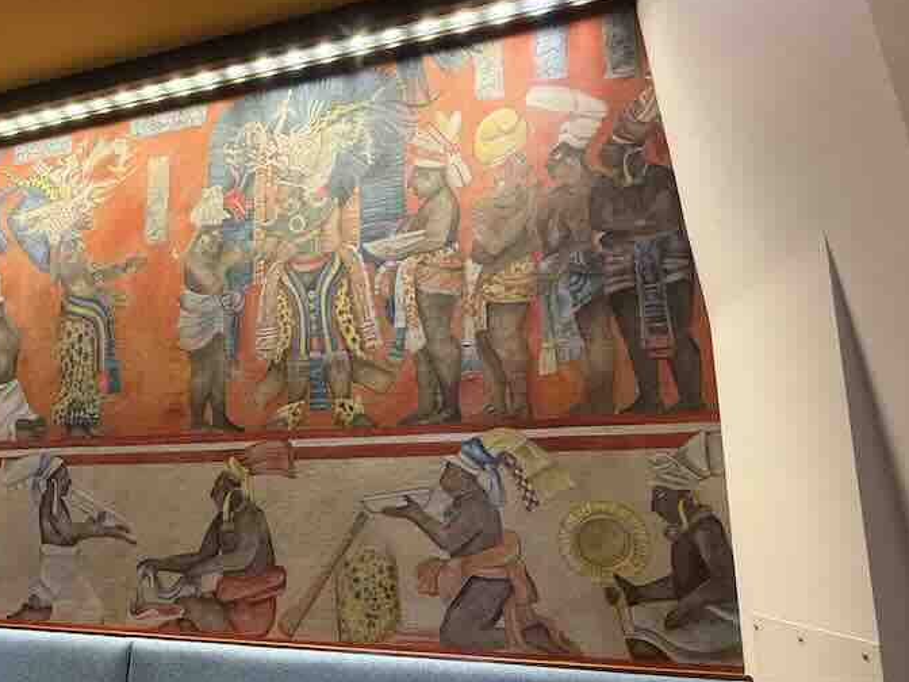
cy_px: 428
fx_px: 656
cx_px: 299
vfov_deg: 54.2
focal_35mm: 25
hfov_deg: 67.4
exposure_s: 1/60
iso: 320
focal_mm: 2.22
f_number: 2.2
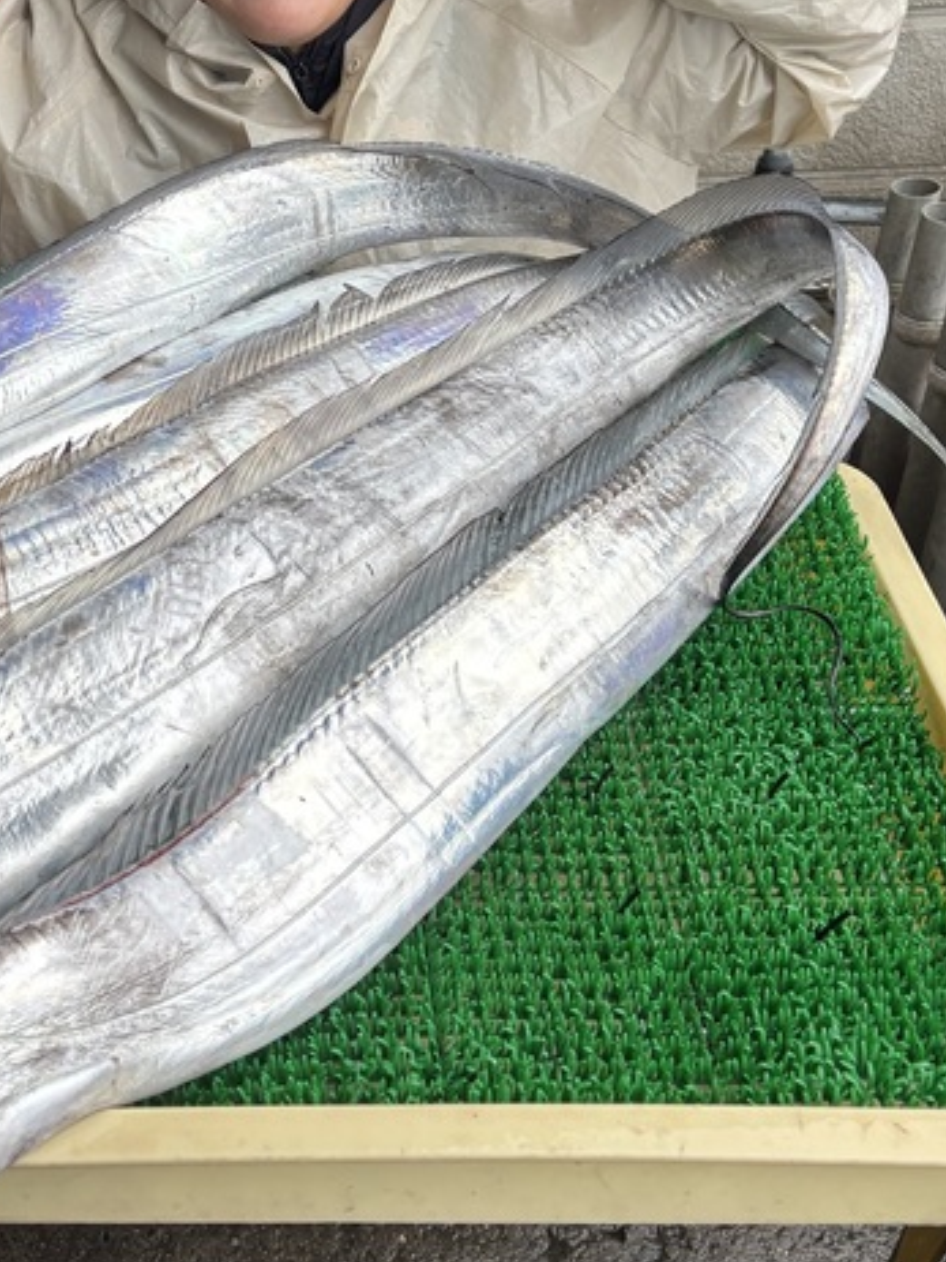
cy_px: 368
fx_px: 1750
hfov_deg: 29.5
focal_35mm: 48
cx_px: 183
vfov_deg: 38.9
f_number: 1.6
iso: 50
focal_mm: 5.96
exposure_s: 1/341
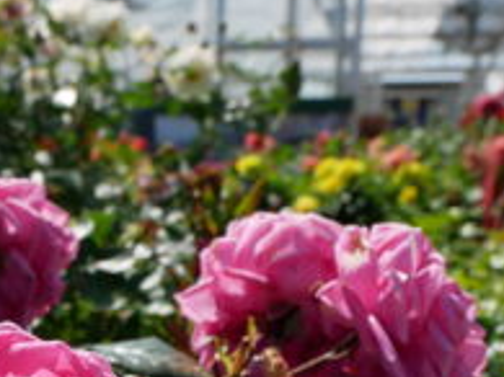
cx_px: 54
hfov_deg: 24.6
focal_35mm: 77
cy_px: 422
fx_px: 1120
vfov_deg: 18.4
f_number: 8
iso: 200
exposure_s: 1/500
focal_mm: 15
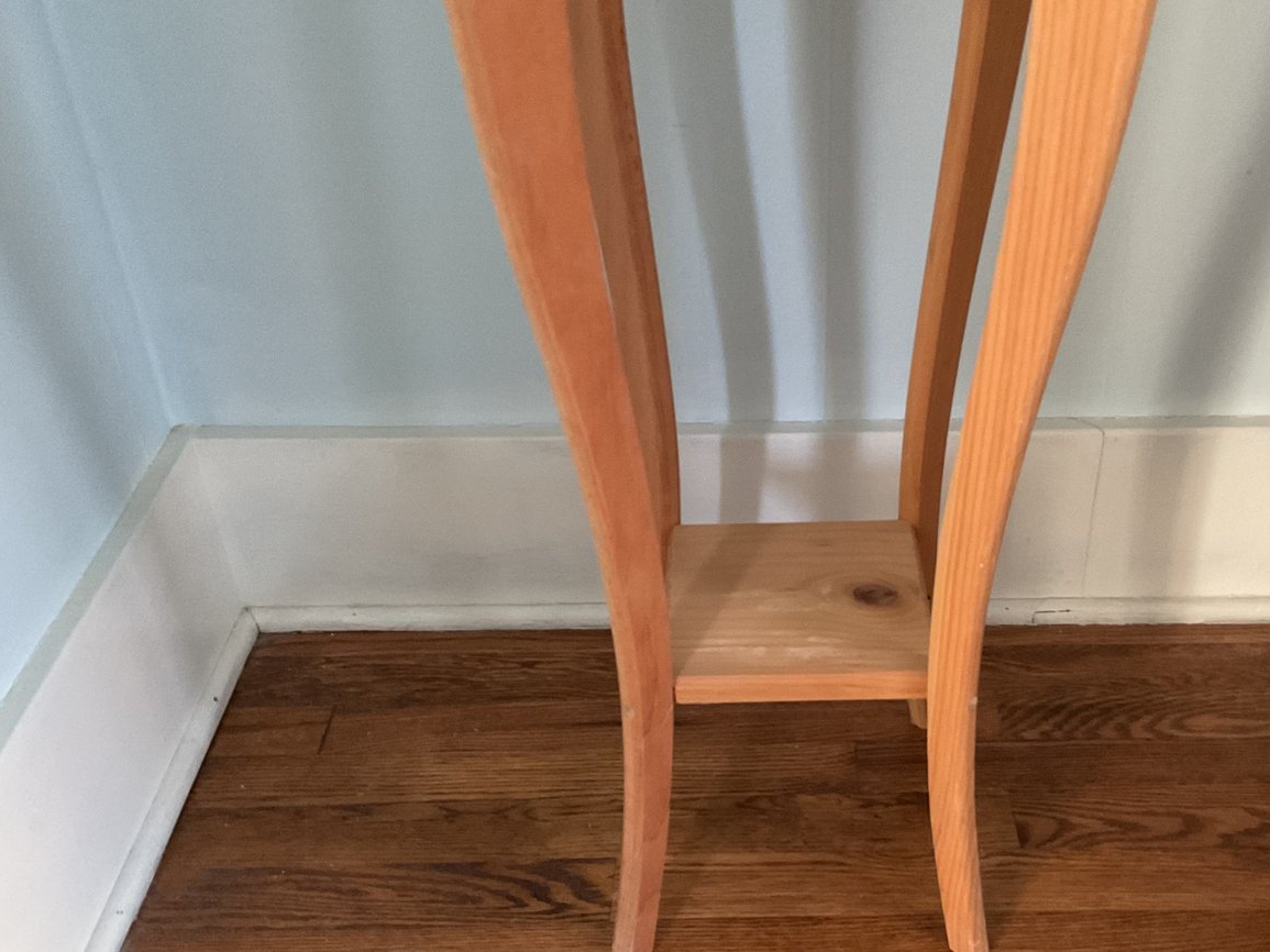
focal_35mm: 38
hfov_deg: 48.5
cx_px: 796
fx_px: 1394
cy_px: 552
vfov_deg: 37.6
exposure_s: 1/25
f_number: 1.8
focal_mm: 3
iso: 400
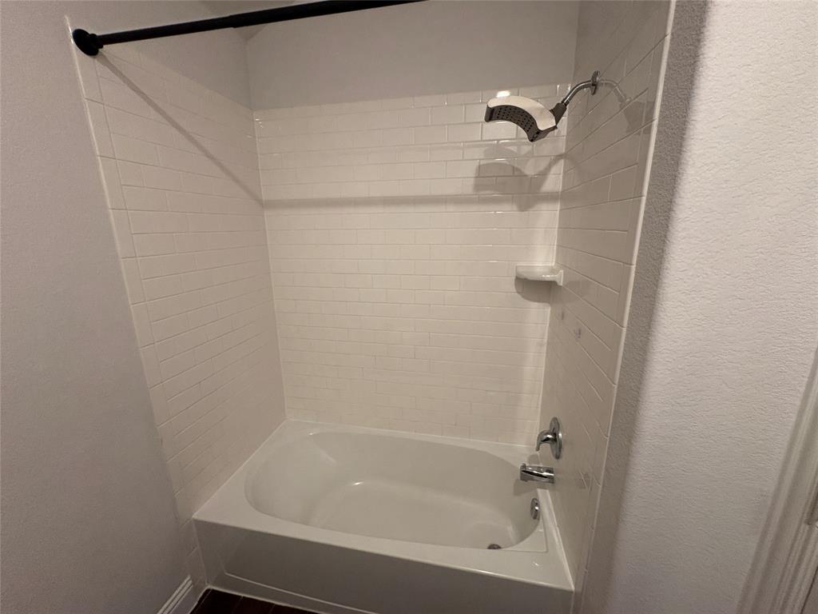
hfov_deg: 102.1
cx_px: 409
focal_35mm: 14
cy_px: 307
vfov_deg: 85.7
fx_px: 331
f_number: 2.2
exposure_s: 1/60
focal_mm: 2.22
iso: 250
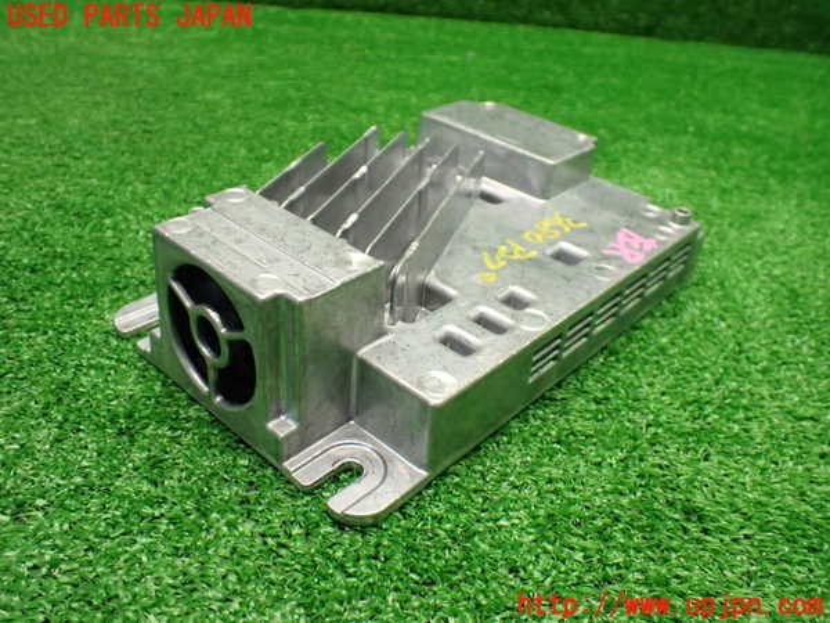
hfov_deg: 60.0
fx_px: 719
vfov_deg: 46.8
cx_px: 415
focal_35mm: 30
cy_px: 312
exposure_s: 1/125
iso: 640
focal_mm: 5.4
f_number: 2.3
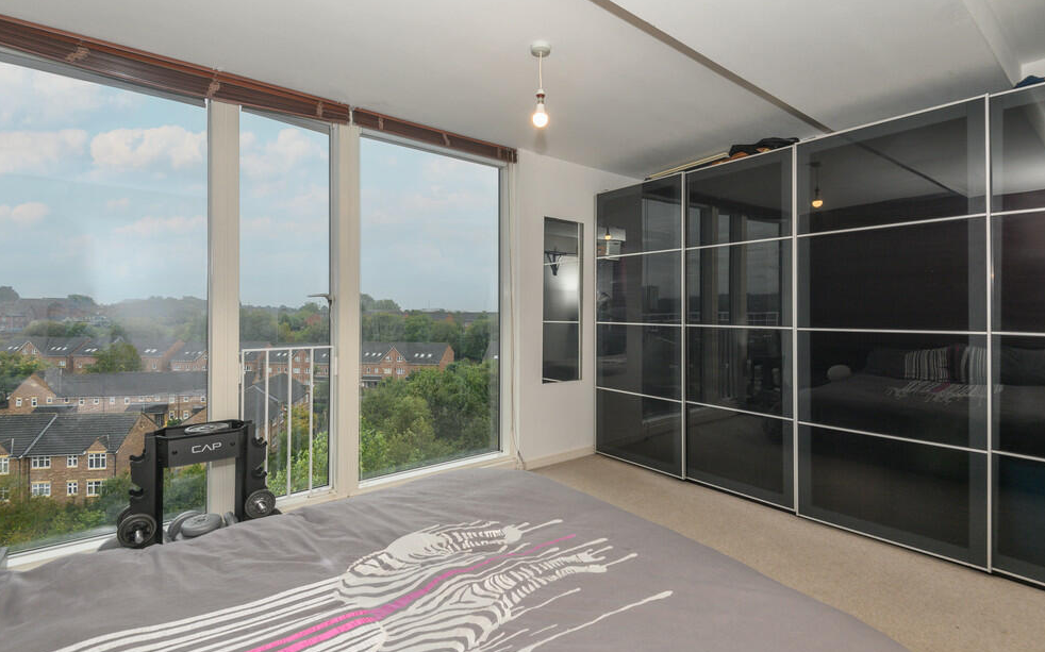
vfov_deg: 67.9
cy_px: 305
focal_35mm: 17
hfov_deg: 94.4
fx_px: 484
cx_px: 533
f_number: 8
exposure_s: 1/100
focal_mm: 16
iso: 400
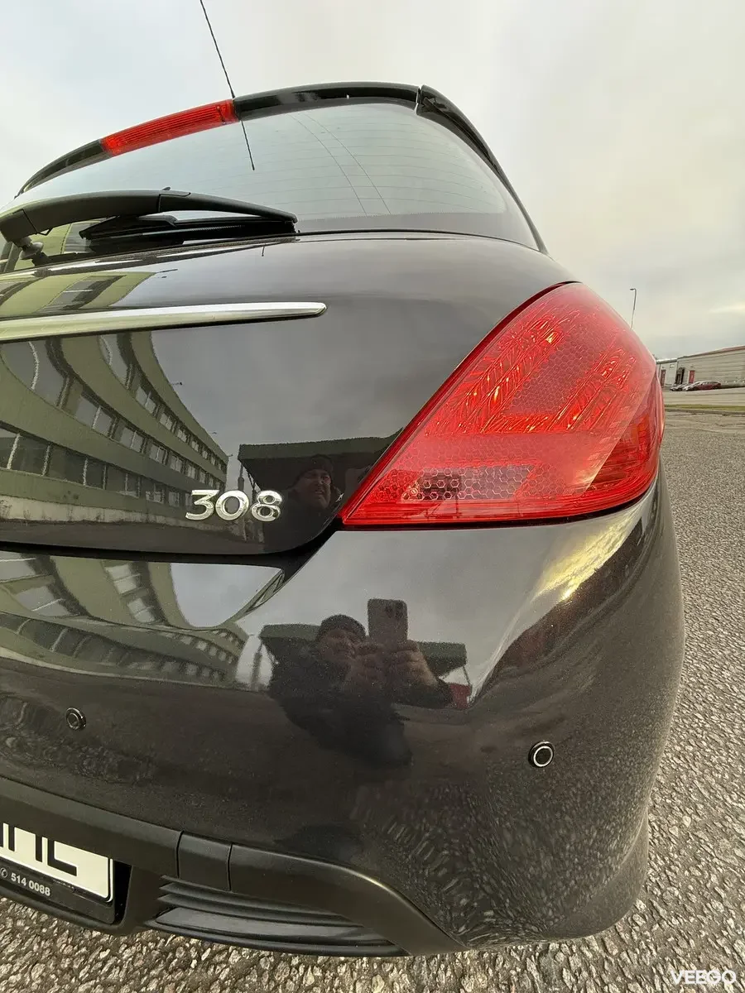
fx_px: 402
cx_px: 372
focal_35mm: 14
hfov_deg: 85.7
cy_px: 496
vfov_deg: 102.1
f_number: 2.2
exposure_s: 1/99
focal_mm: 2.22
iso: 100
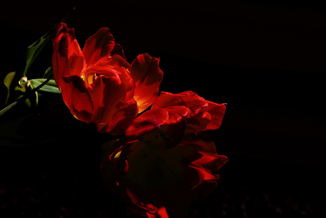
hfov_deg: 13.0
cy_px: 109
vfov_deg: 8.7
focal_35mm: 158
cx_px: 163
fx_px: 1426
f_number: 13
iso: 200
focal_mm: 105
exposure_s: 1/250
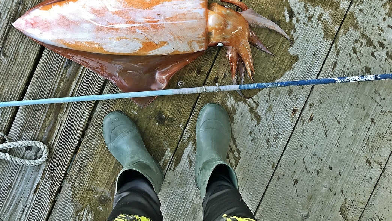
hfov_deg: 56.4
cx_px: 168
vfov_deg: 33.5
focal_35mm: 35
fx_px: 364
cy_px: 77
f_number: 1.8
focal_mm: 3.99
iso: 25
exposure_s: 1/60
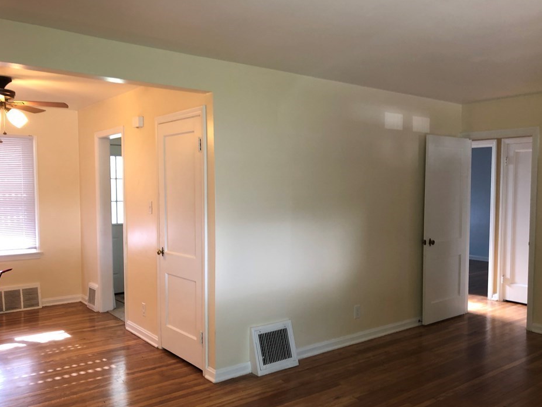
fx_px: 485
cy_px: 222
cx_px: 295
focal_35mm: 31
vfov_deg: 45.4
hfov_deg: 58.3
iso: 32
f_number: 1.8
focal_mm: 3.99
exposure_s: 1/24
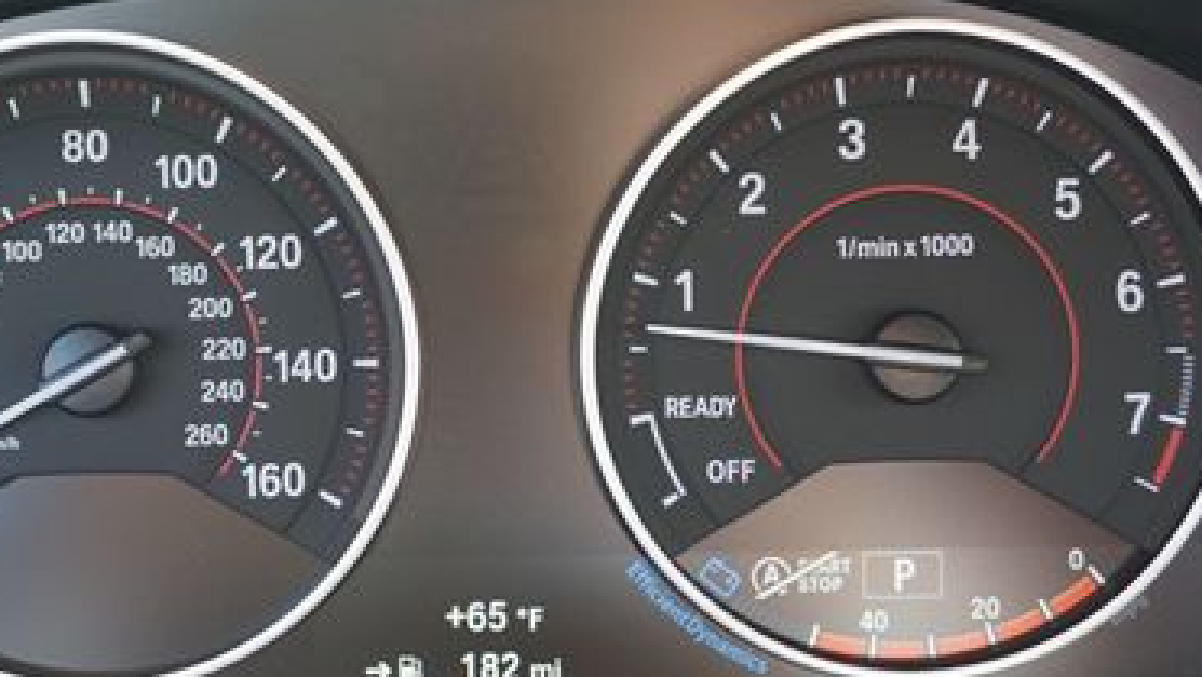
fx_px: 2072
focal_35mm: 65
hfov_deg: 32.2
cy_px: 353
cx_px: 470
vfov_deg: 18.6
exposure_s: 1/60
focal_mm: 24
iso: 320
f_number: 4.5
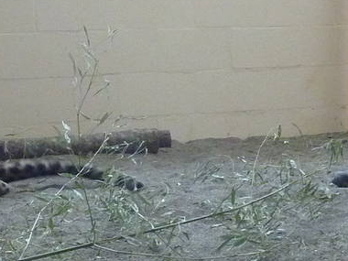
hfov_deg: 16.1
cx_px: 136
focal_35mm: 122
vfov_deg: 12.1
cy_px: 155
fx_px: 1226
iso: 400
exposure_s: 1/100
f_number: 3.4
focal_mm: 4.7
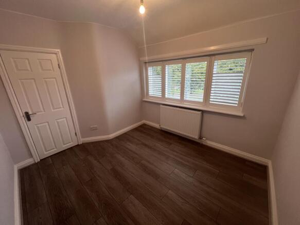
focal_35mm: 13
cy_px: 112
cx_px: 150
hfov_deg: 106.2
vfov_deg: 89.9
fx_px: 113
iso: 200
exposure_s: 1/100
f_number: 1.8
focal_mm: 1.57
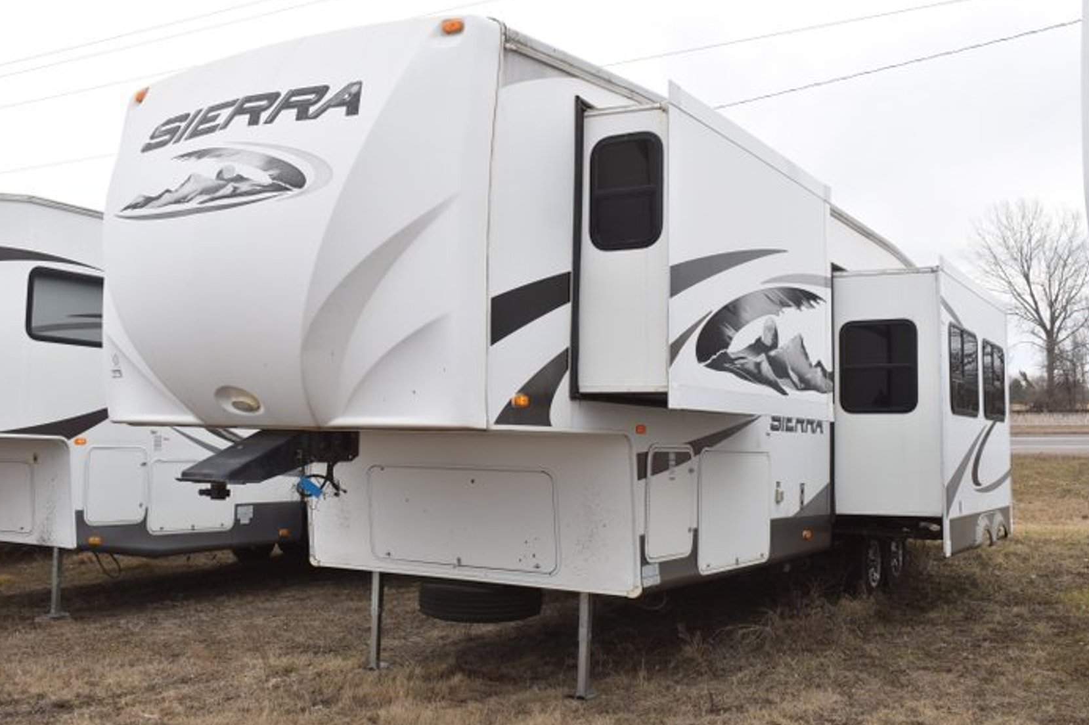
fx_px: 1119
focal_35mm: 37
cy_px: 358
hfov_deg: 51.9
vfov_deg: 35.9
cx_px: 554
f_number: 6.3
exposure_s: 1/200
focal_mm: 24
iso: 100
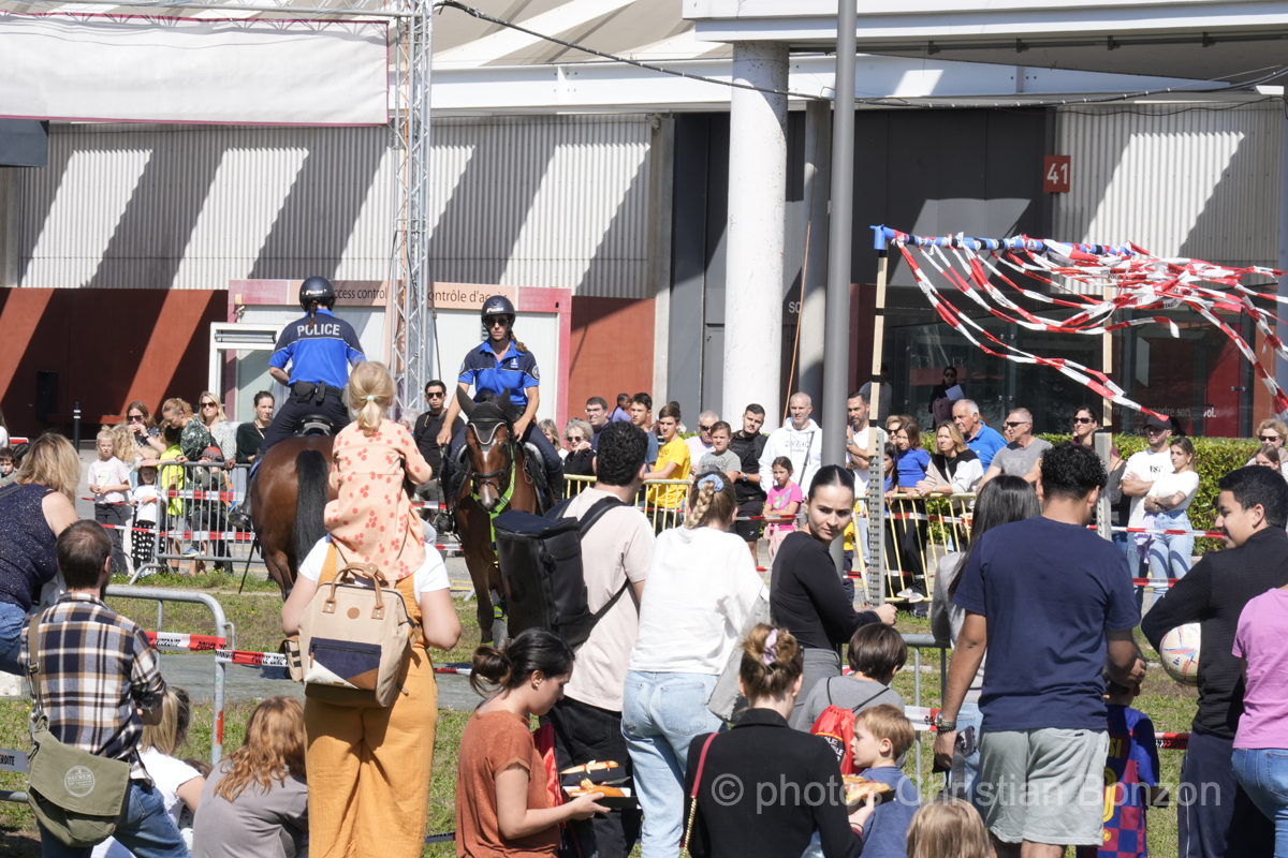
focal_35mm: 200
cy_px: 429
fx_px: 7155
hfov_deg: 10.3
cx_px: 644
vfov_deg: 6.9
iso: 400
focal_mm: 200
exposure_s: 1/125
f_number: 22
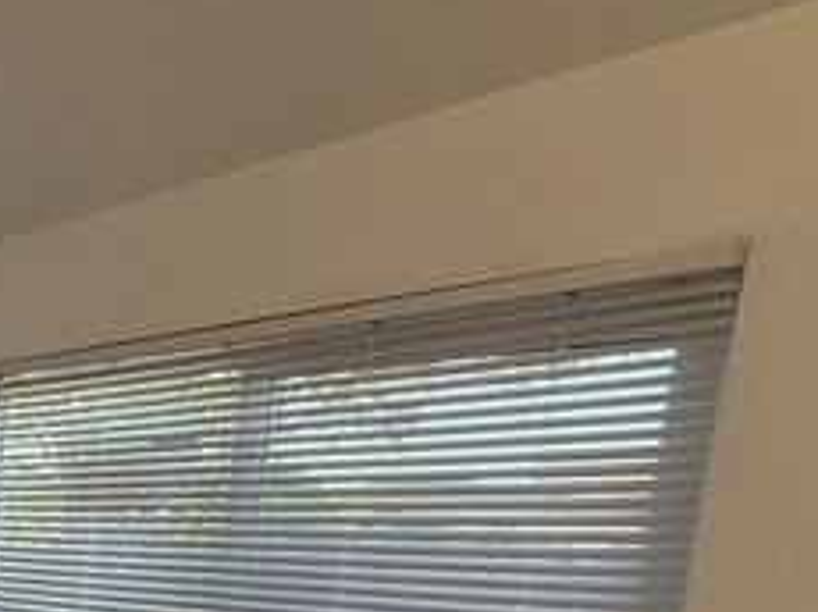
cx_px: -139
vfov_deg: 32.6
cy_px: 662
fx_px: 921
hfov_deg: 37.5
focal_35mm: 39
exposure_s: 1/120
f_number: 2.2
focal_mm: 2.22
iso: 125
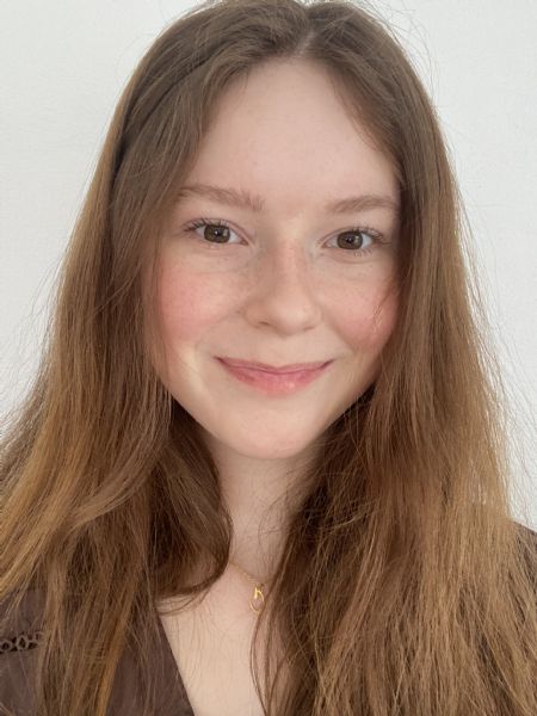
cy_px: 358
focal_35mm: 30
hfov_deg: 46.8
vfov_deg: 60.0
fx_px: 621
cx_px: 268
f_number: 2.2
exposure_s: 1/60
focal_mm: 2.71
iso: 100
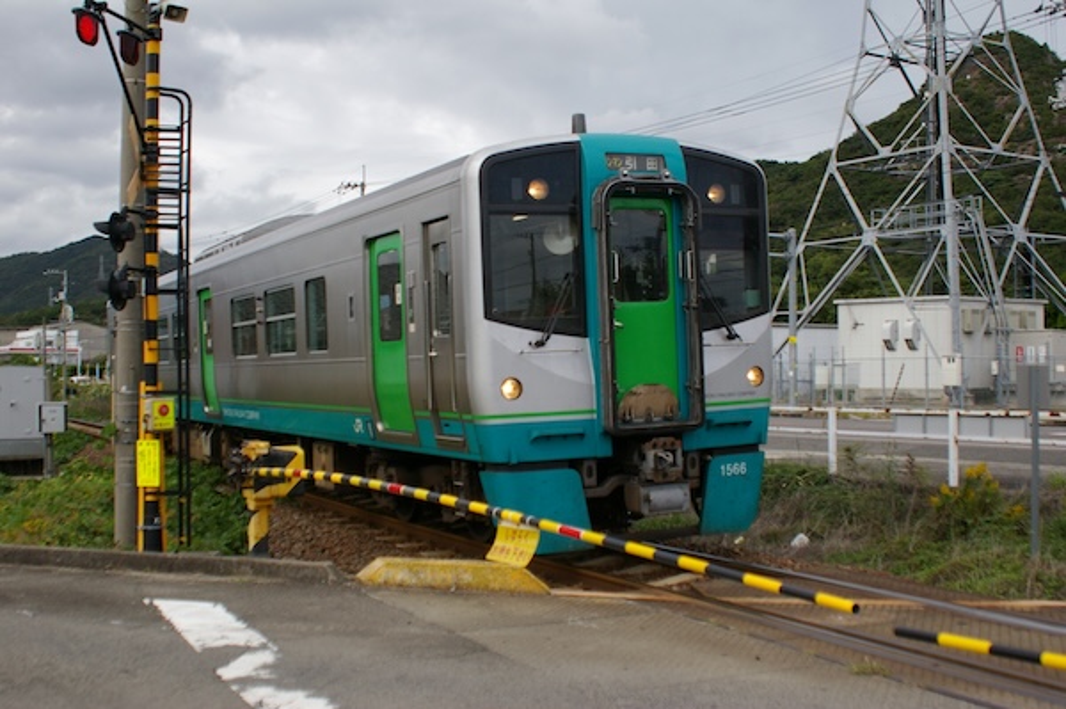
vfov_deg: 31.8
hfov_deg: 46.4
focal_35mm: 42
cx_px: 533
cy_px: 354
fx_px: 1243
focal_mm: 28
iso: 400
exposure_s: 1/3000
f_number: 4
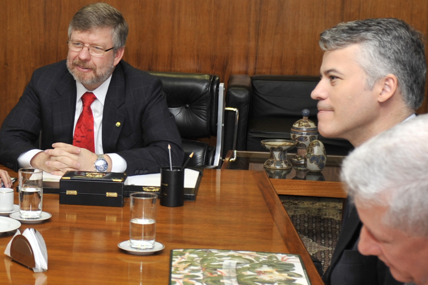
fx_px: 1212
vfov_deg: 13.4
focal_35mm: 102
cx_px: -38
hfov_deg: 19.2
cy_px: 178
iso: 400
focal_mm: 31
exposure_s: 1/60
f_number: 5.6
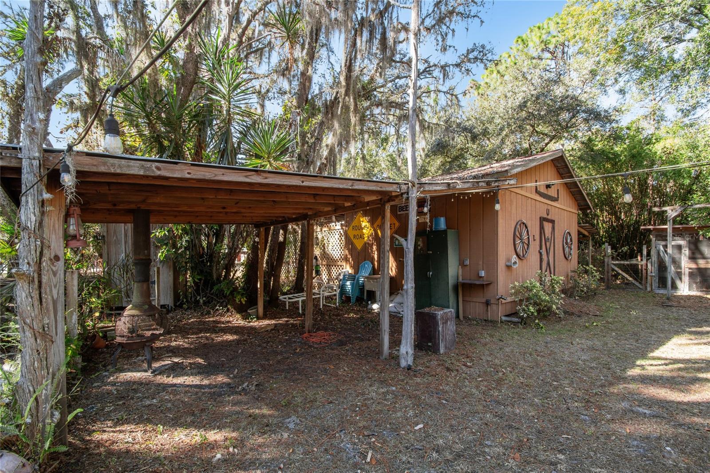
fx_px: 296
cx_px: 355
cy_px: 236
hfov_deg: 100.4
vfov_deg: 77.3
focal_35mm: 15
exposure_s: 1/15
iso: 100
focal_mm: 10
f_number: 7.1
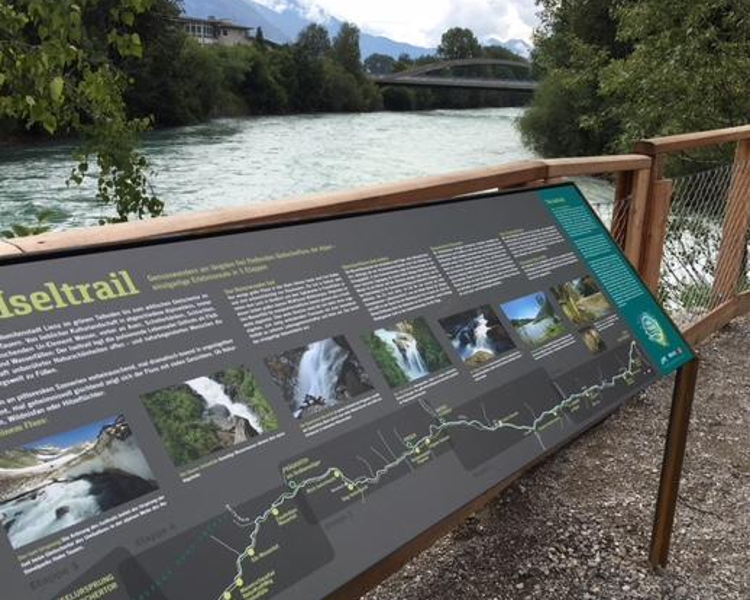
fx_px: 777
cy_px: 316
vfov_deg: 42.2
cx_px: 394
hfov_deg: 51.5
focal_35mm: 35
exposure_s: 1/916
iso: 25
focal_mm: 4.15
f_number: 2.2
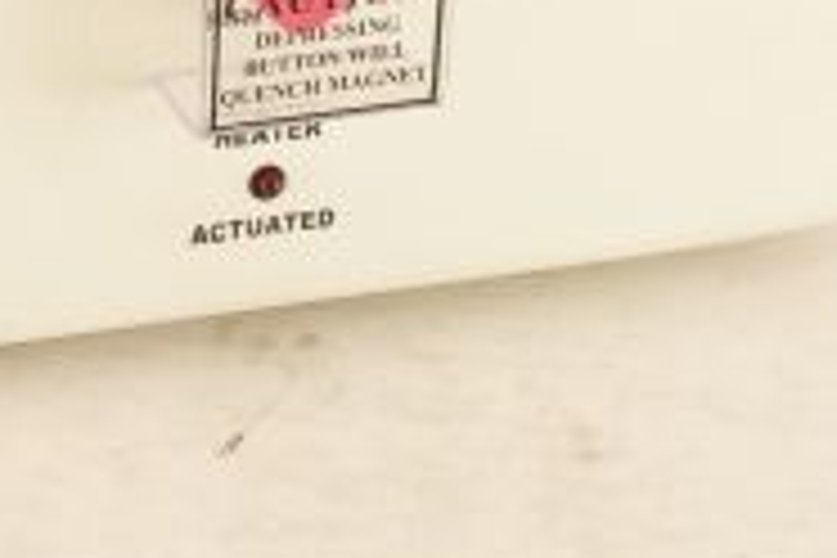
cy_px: -209
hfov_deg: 12.7
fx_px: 3743
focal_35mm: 161
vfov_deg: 8.4
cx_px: 153
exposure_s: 1/125
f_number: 13
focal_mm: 50
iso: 1600
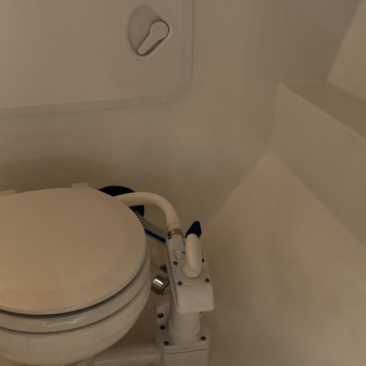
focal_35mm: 69
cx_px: 154
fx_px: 825
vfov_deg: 25.0
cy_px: 167
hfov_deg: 25.0
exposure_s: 1/50
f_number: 1.78
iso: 160
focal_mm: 6.76
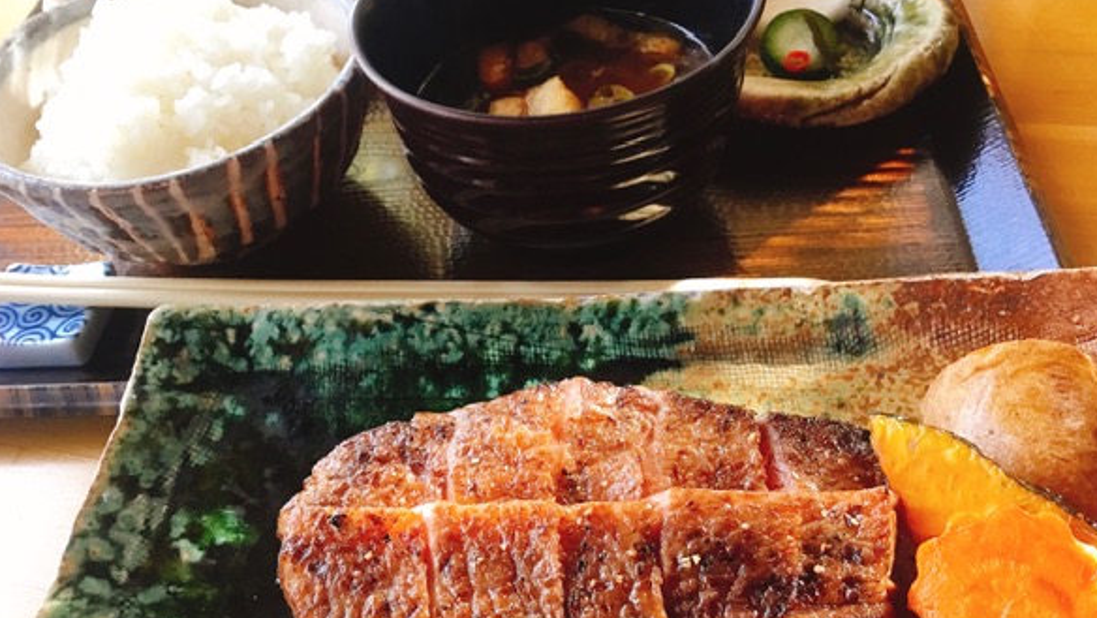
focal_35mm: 37
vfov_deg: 32.0
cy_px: 280
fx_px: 1077
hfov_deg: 54.0
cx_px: 535
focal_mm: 3.3
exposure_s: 1/30
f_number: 2.4
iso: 40
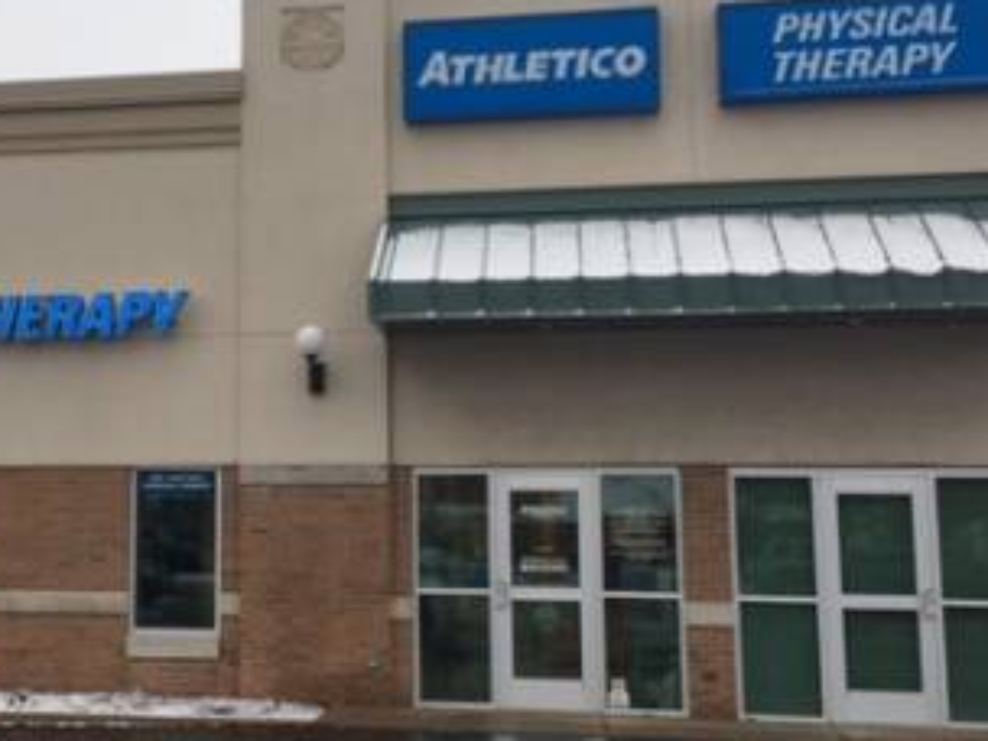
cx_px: 214
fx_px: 1655
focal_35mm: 58
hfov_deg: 32.4
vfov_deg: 25.2
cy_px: 289
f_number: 2.2
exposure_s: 1/212
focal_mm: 4.15
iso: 25
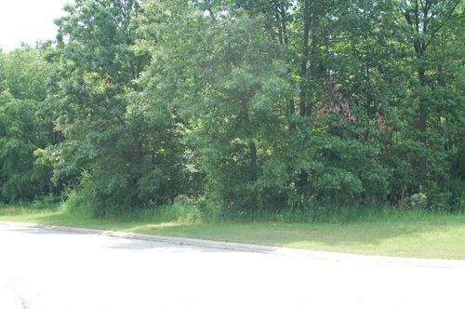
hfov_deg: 37.9
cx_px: 232
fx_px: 677
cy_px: 154
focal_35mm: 52
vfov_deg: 25.7
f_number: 6.3
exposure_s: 1/160
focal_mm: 35
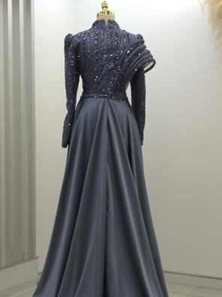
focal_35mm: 63
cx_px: 99
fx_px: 539
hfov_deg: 23.3
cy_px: 192
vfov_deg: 30.5
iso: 64
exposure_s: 1/657
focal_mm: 6.76
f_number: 1.78
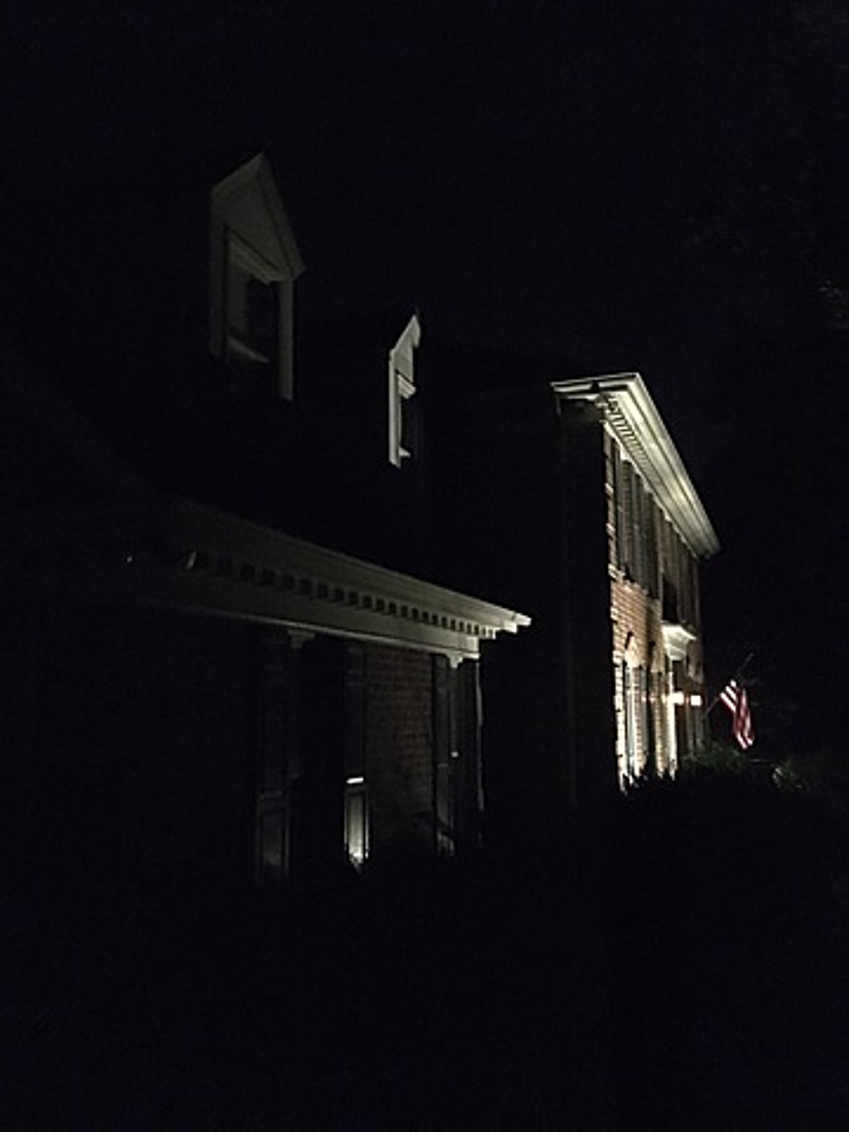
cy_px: 566
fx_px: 948
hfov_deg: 48.2
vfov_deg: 61.7
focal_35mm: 29
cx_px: 424
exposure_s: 1/15
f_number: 2.2
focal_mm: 4.15
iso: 2000
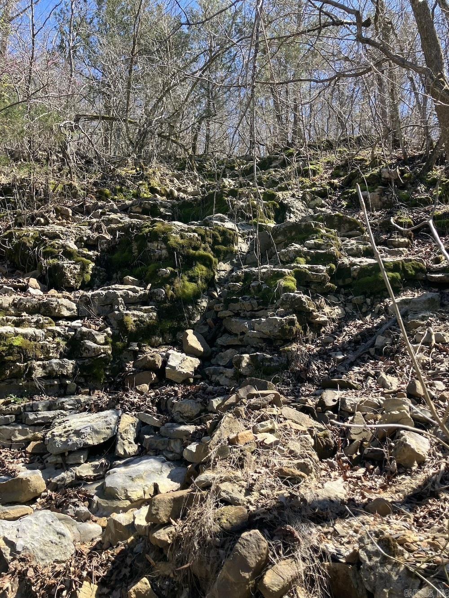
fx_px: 484
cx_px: 224
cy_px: 299
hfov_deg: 49.8
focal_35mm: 28
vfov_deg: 63.4
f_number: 1.8
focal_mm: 3.99
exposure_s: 1/415
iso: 32
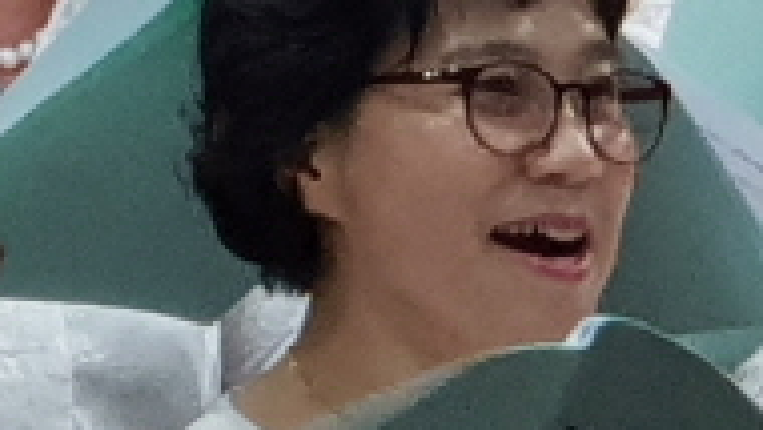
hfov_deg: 8.9
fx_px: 4837
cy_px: -16
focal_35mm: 239
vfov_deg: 5.1
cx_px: -249
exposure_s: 1/30
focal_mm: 6
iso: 125
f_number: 2.4
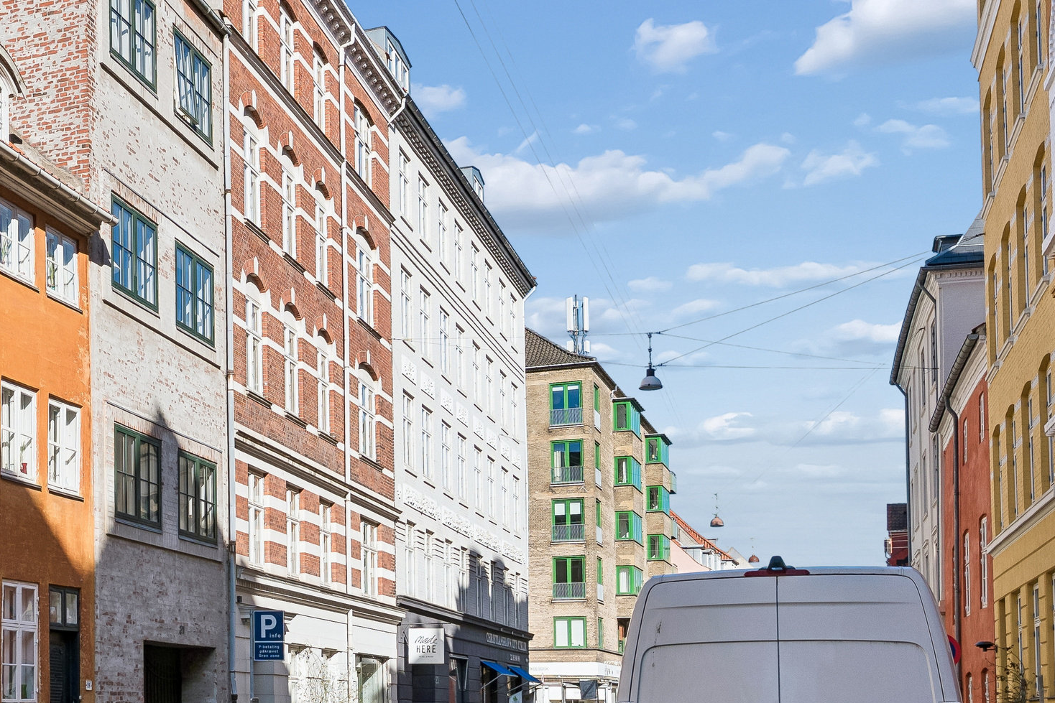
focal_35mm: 48
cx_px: 93
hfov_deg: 38.3
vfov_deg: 28.2
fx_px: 1401
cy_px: 310
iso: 100
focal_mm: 15.6
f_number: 7.1
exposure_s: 1/320
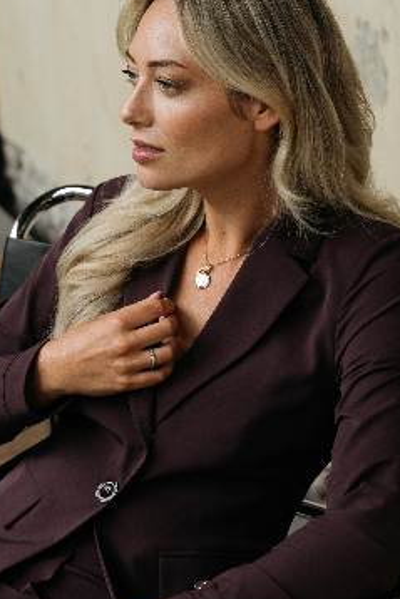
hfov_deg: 11.0
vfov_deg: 16.4
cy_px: 371
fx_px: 2081
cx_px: 134
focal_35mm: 125
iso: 400
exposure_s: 1/200
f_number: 4.5
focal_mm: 64
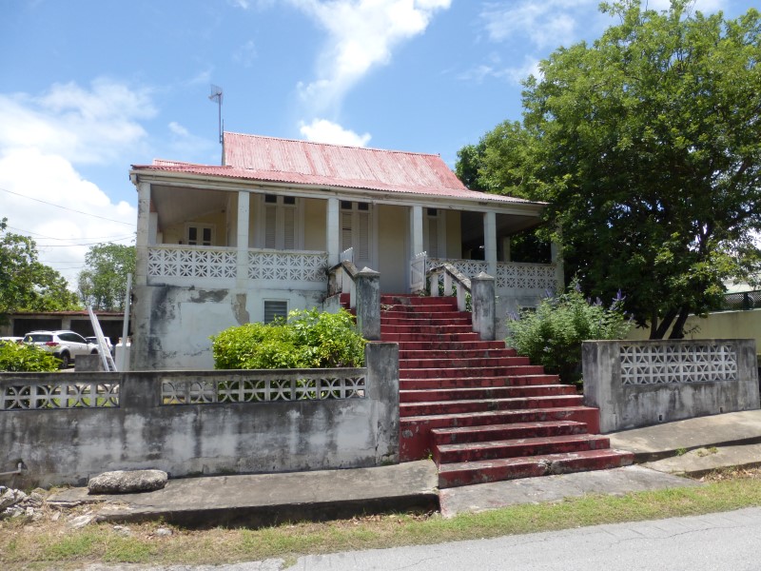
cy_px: 286
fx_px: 550
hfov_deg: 69.4
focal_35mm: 25
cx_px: 380
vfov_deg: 54.9
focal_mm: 4.3
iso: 100
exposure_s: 1/640
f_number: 4
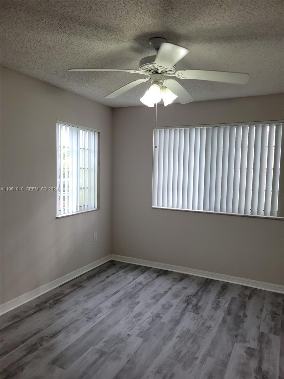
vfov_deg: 67.3
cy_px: 190
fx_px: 284
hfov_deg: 53.1
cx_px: 142
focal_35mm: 26
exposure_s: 1/119
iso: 73
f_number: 1.8
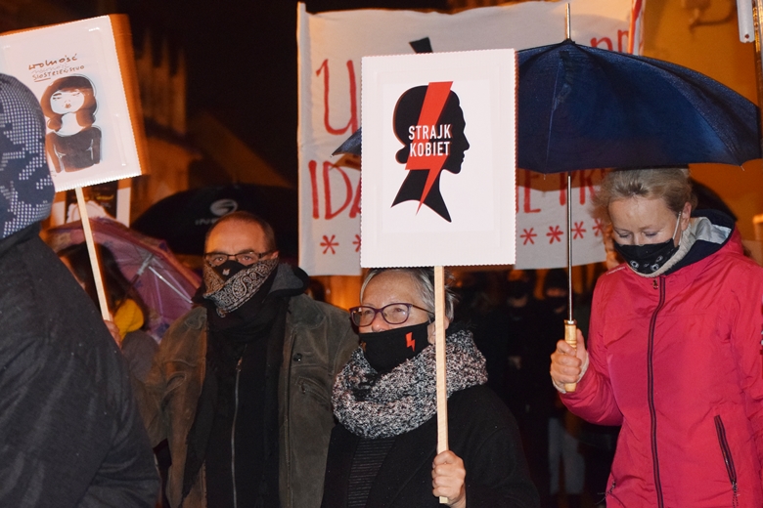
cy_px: 254
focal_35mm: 82
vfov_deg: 16.6
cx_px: 382
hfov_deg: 24.6
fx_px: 1748
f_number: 4
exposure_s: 1/60
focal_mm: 55
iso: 3200
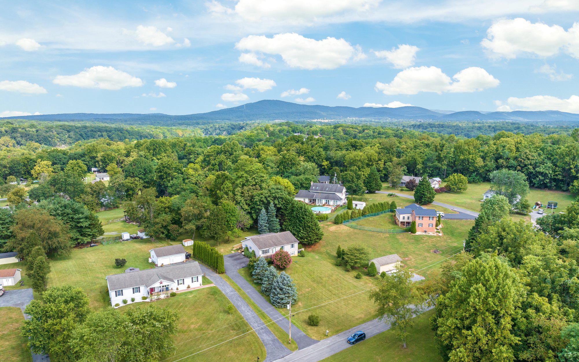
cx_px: 287
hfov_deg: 70.4
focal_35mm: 26
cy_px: 207
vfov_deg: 47.5
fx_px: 410
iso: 100
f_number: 4
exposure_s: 1/1000
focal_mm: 12.29
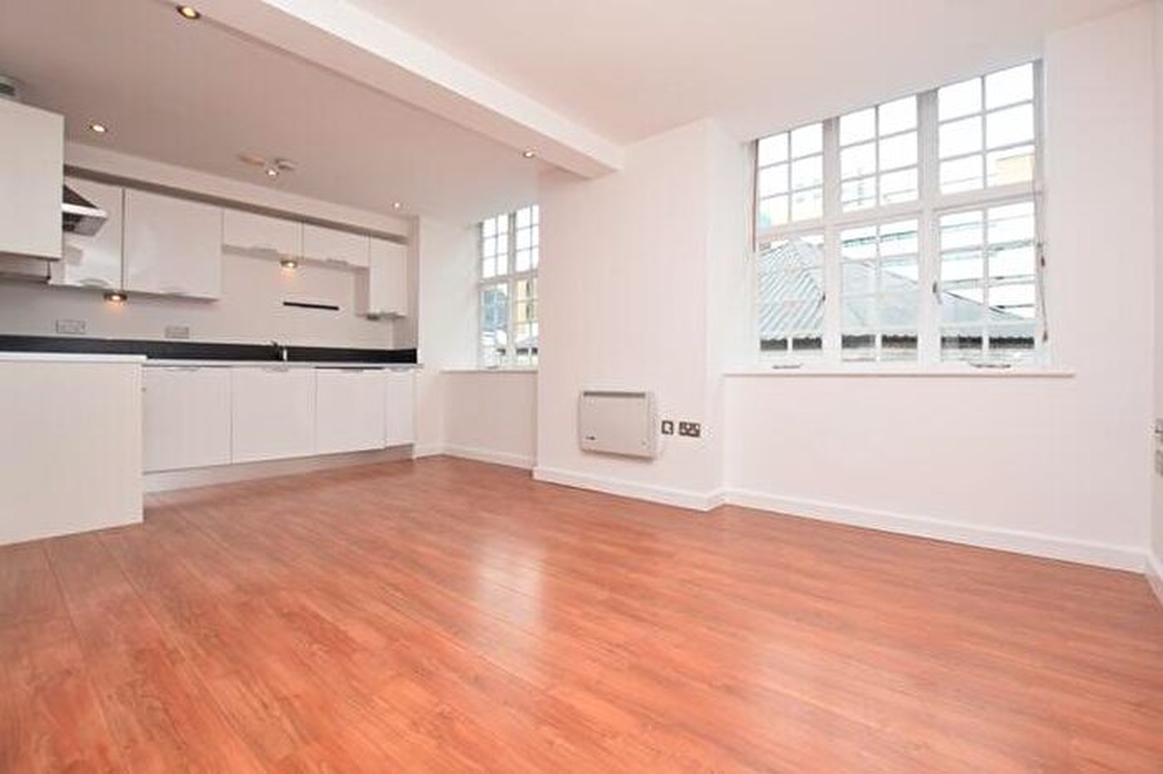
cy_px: 387
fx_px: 484
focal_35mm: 15
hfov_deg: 100.4
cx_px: 582
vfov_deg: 77.3
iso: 250
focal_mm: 10
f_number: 5.6
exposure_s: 1/125
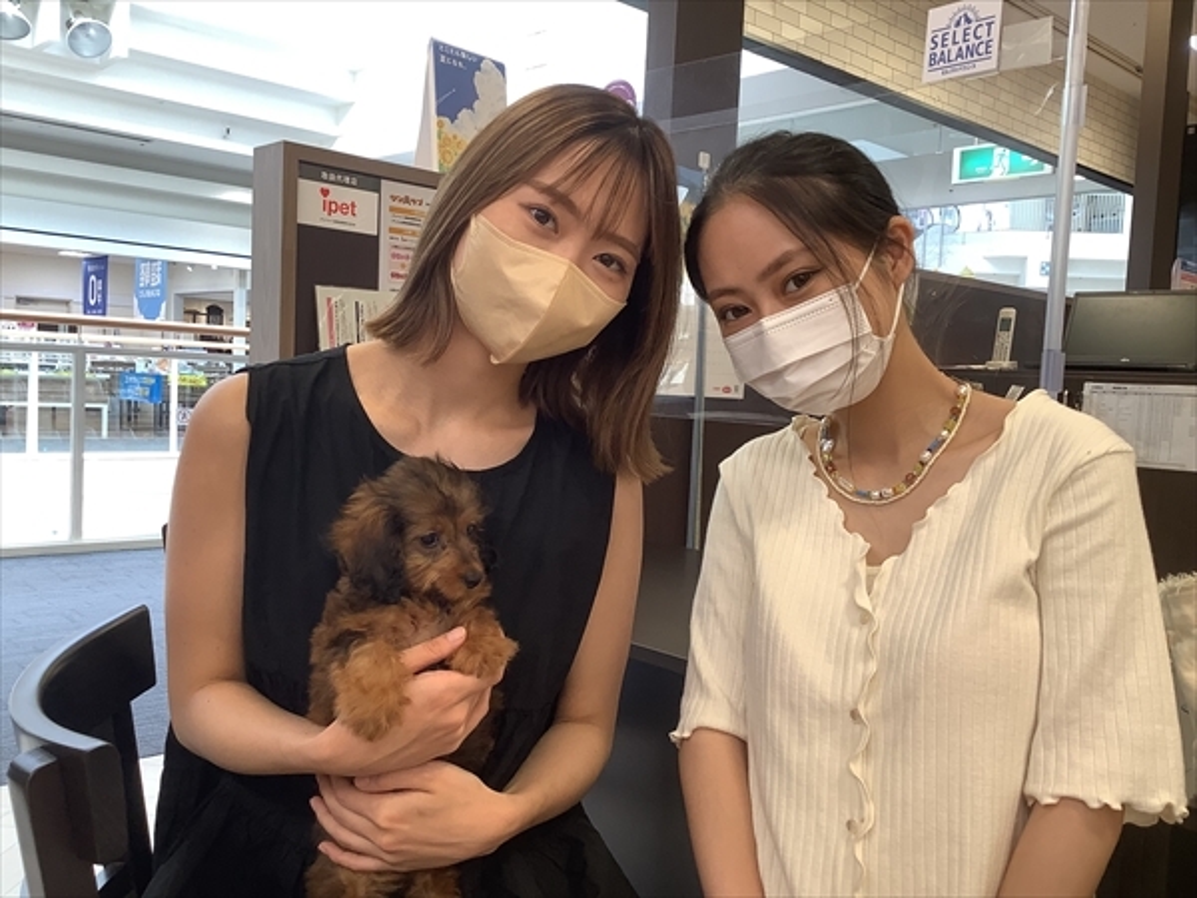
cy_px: 449
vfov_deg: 45.4
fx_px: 1072
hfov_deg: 58.4
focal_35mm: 31
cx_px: 598
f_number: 2.4
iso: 50
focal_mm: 3.3
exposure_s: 1/50
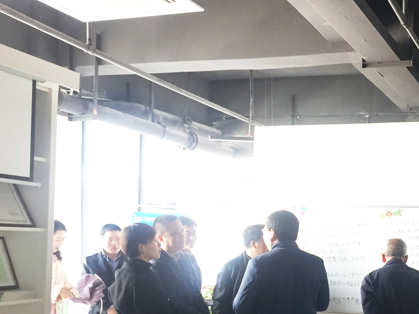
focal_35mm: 53
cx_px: 345
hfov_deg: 34.9
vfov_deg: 27.1
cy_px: 237
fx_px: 641
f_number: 2.2
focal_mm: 4.15
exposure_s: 1/33
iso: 160
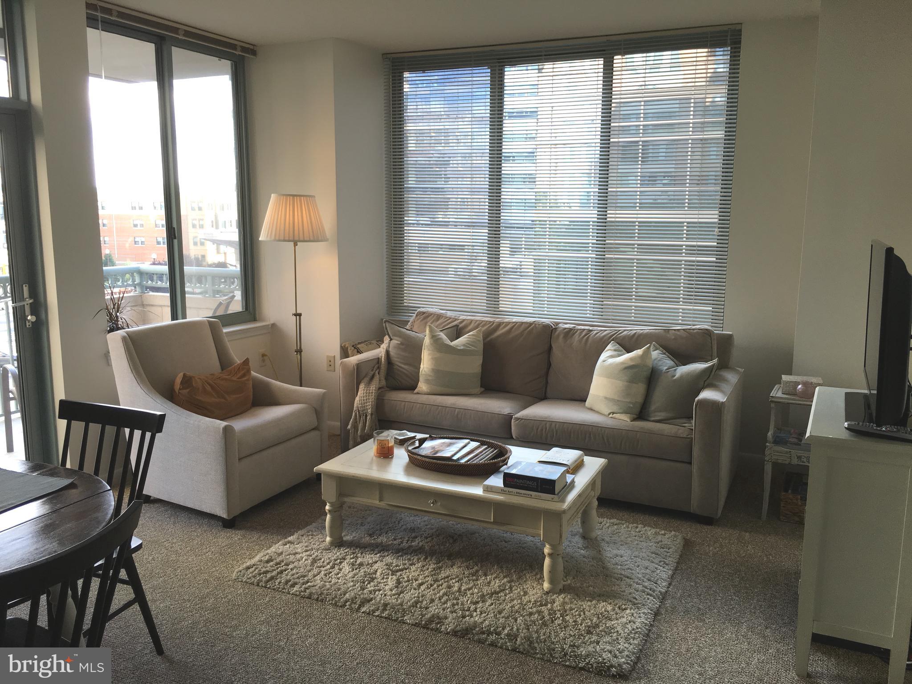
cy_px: 342
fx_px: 764
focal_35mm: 29
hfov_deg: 61.7
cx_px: 456
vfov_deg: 48.2
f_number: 2.2
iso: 32
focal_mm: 4.15
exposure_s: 1/60
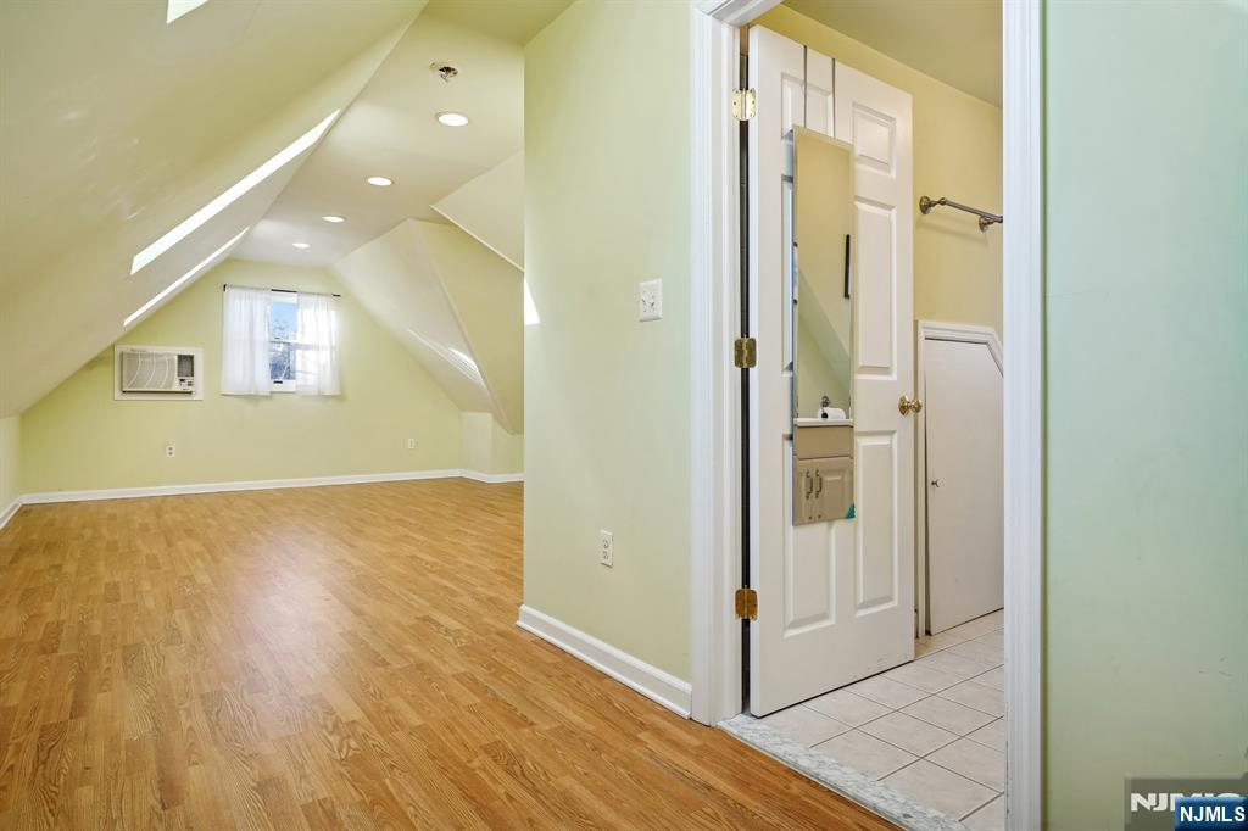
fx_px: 693
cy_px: 416
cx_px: 624
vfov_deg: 61.9
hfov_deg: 84.0
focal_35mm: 20
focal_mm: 20
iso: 400
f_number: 9
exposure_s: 1/60
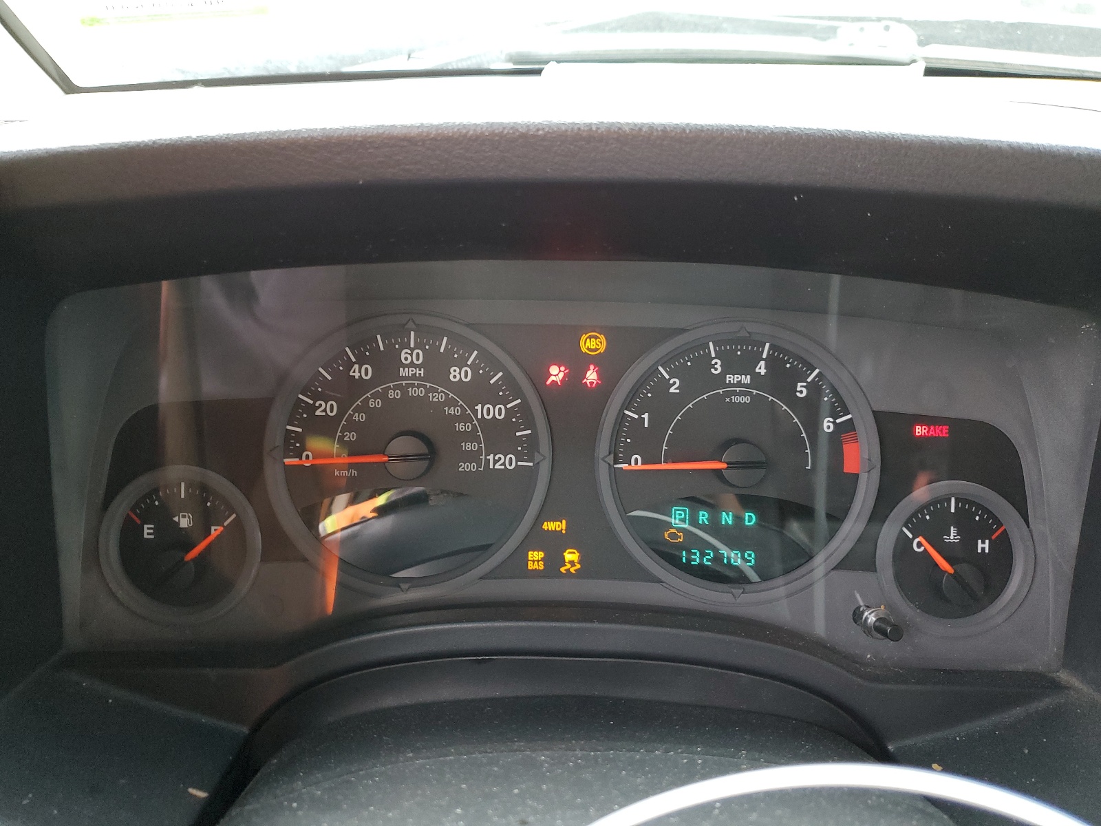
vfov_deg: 53.1
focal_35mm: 26
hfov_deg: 67.3
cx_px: 550
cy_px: 413
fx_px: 827
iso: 104
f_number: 1.5
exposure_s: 1/60.2
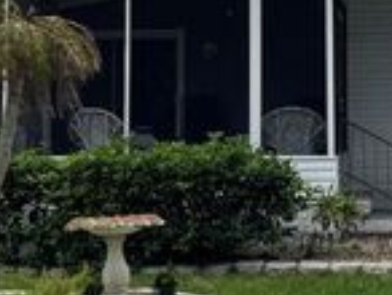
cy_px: 68
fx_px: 1010
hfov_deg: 21.7
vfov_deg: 16.5
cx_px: 309
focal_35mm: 89
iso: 32
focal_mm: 4.2
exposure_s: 1/4132
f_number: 1.6
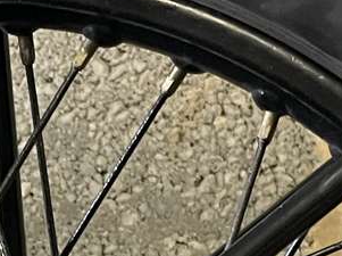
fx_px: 1707
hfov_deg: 11.2
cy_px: 435
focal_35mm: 173
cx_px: -106
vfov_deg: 8.3
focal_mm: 4.2
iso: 500
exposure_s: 1/33
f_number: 1.6
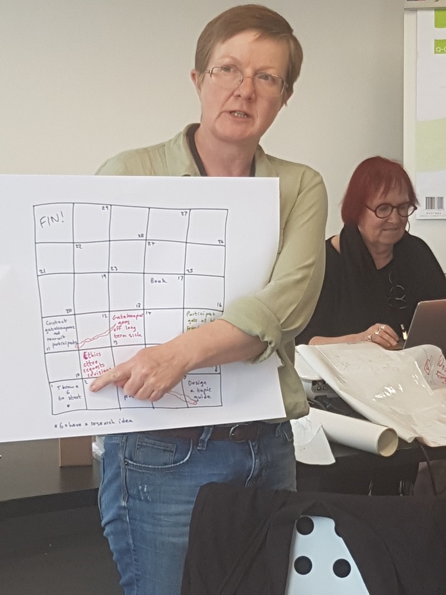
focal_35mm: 26
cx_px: 223
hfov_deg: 53.1
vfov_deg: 67.3
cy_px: 298
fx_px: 447
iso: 40
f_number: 1.7
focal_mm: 4.2
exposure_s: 1/101
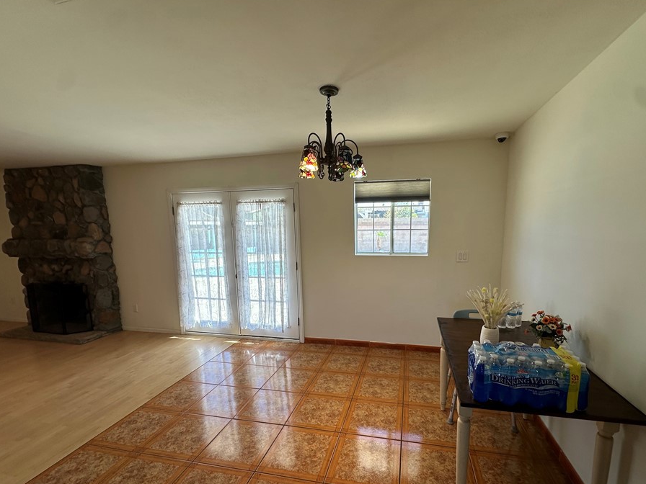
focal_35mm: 16
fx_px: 299
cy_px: 272
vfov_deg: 77.8
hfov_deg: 94.3
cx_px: 351
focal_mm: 2.22
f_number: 2.2
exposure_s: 1/120
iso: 40
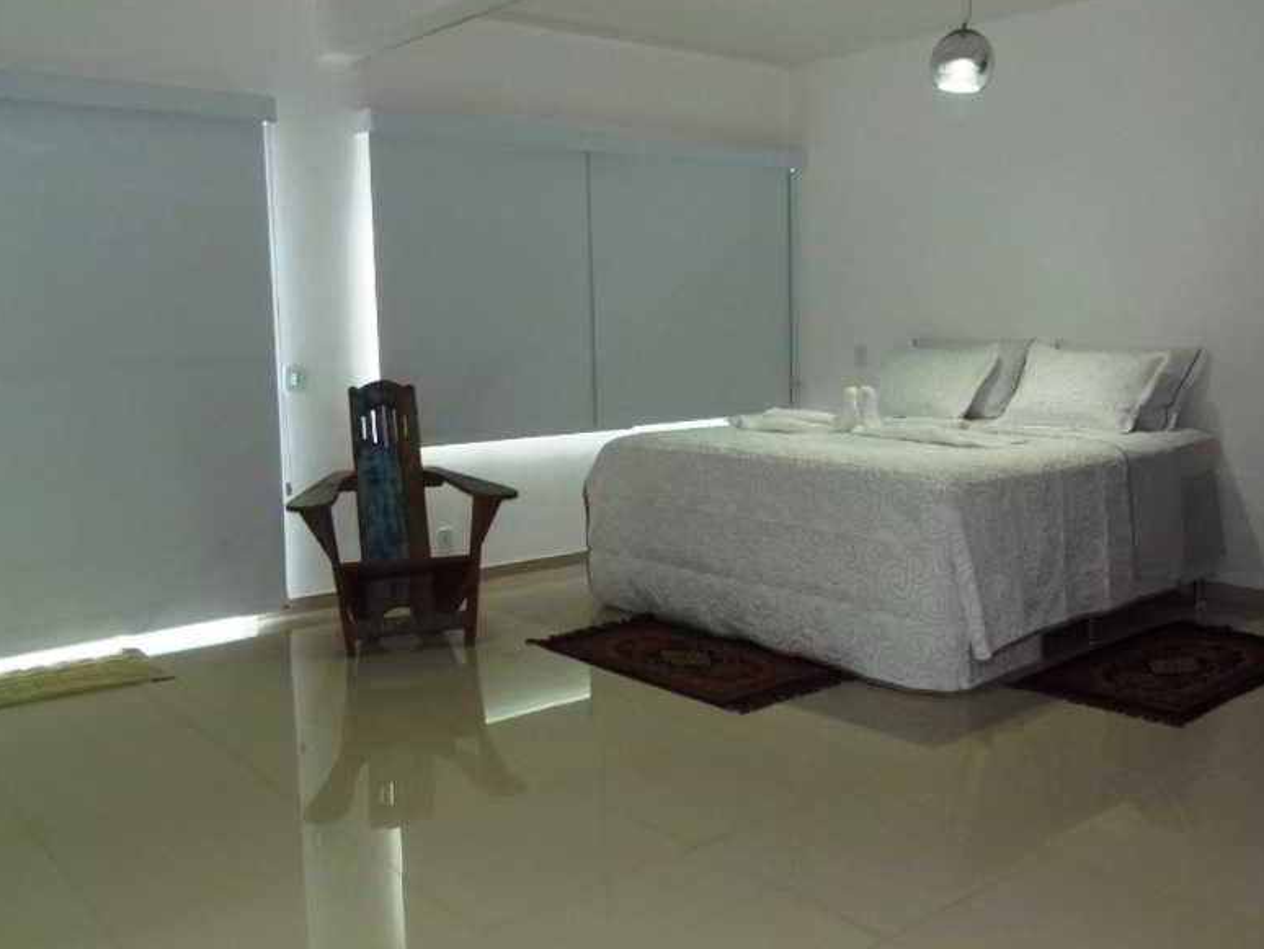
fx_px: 1132
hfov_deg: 58.3
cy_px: 474
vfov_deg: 45.5
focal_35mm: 31
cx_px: 645
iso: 200
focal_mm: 5.5
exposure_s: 1/30
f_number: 3.2
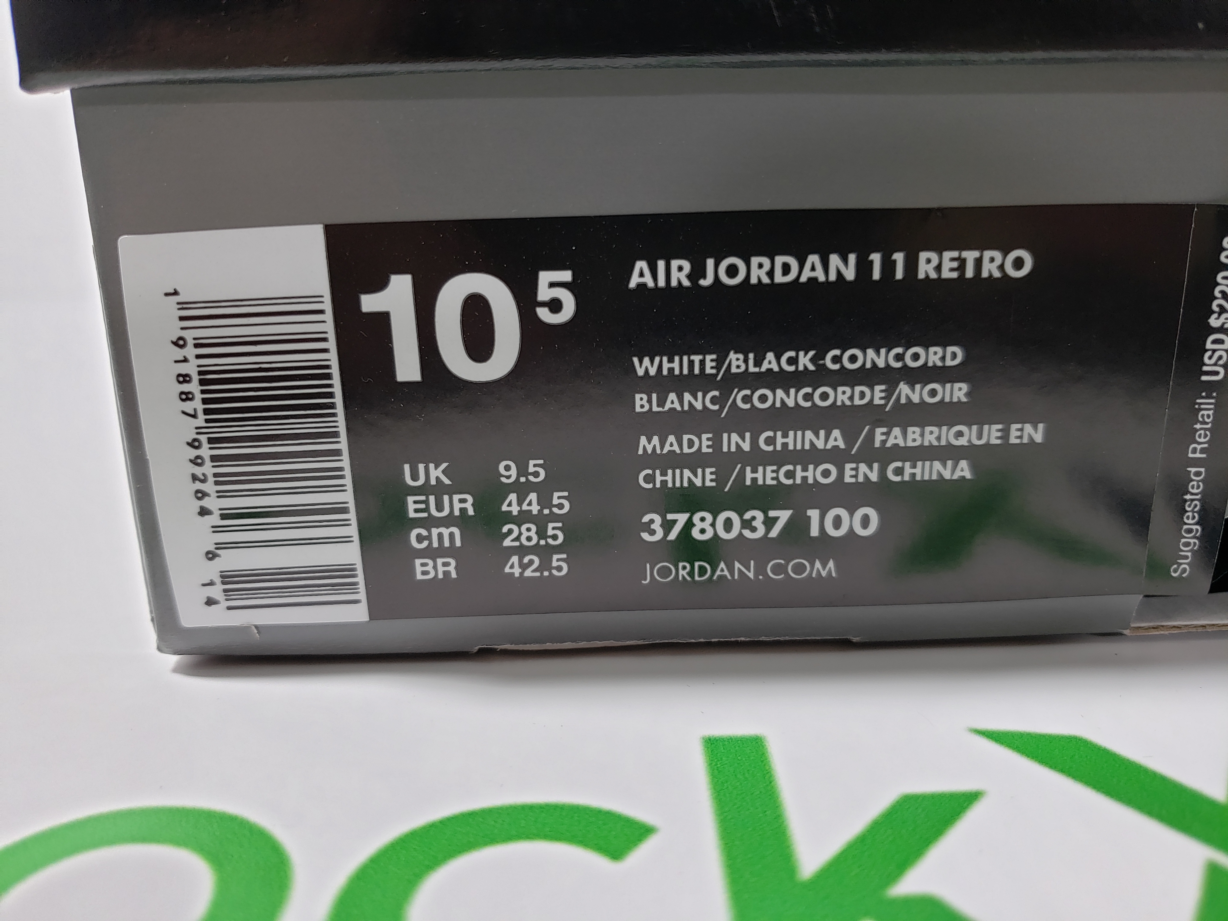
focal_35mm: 26
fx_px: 922
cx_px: 614
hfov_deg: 67.3
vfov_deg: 53.1
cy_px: 460
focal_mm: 4.3
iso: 50
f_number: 1.5
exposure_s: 1/138
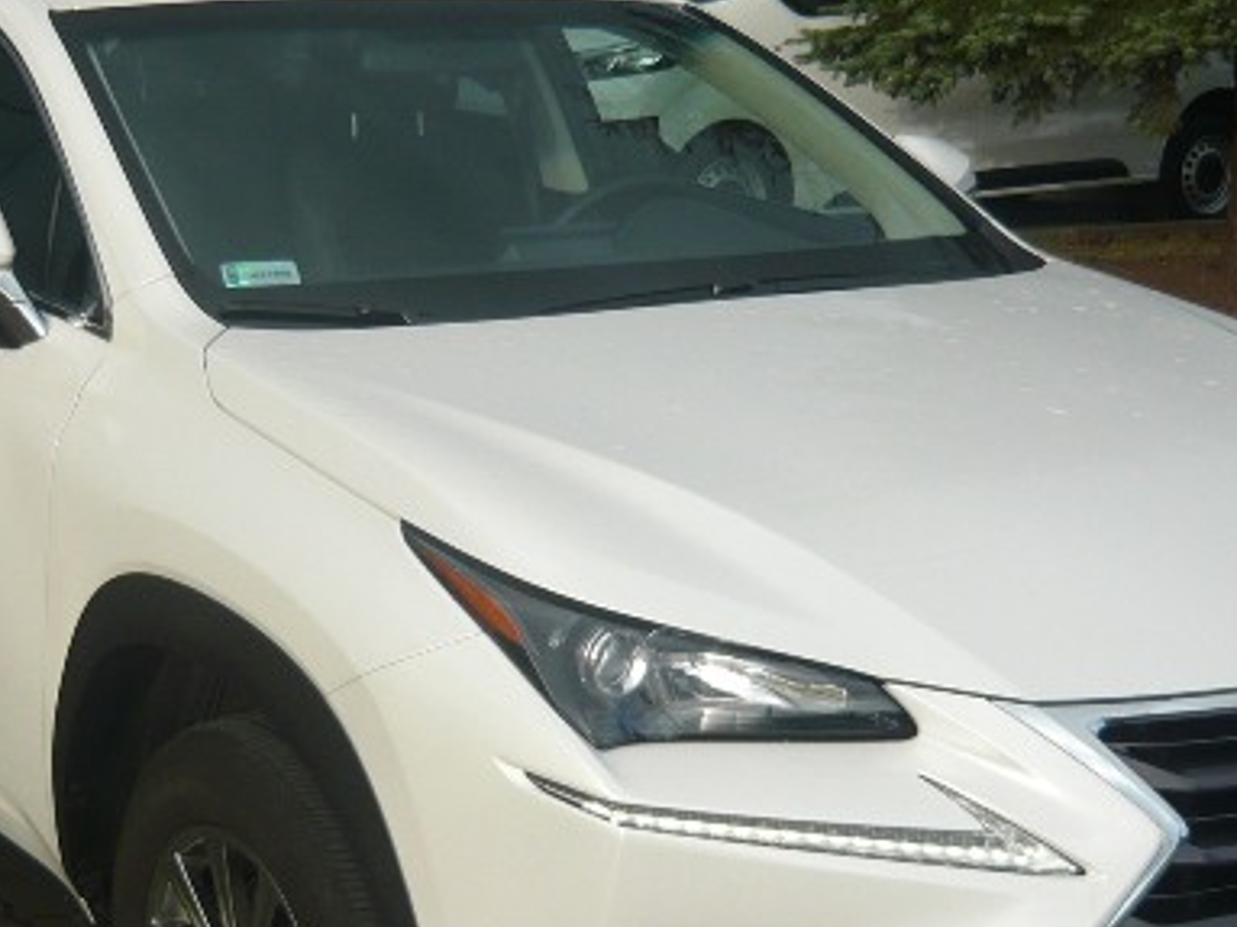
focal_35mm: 69
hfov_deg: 28.1
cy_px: 536
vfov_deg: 21.3
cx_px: 478
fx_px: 2465
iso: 100
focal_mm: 5.5
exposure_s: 1/500
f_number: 2.8
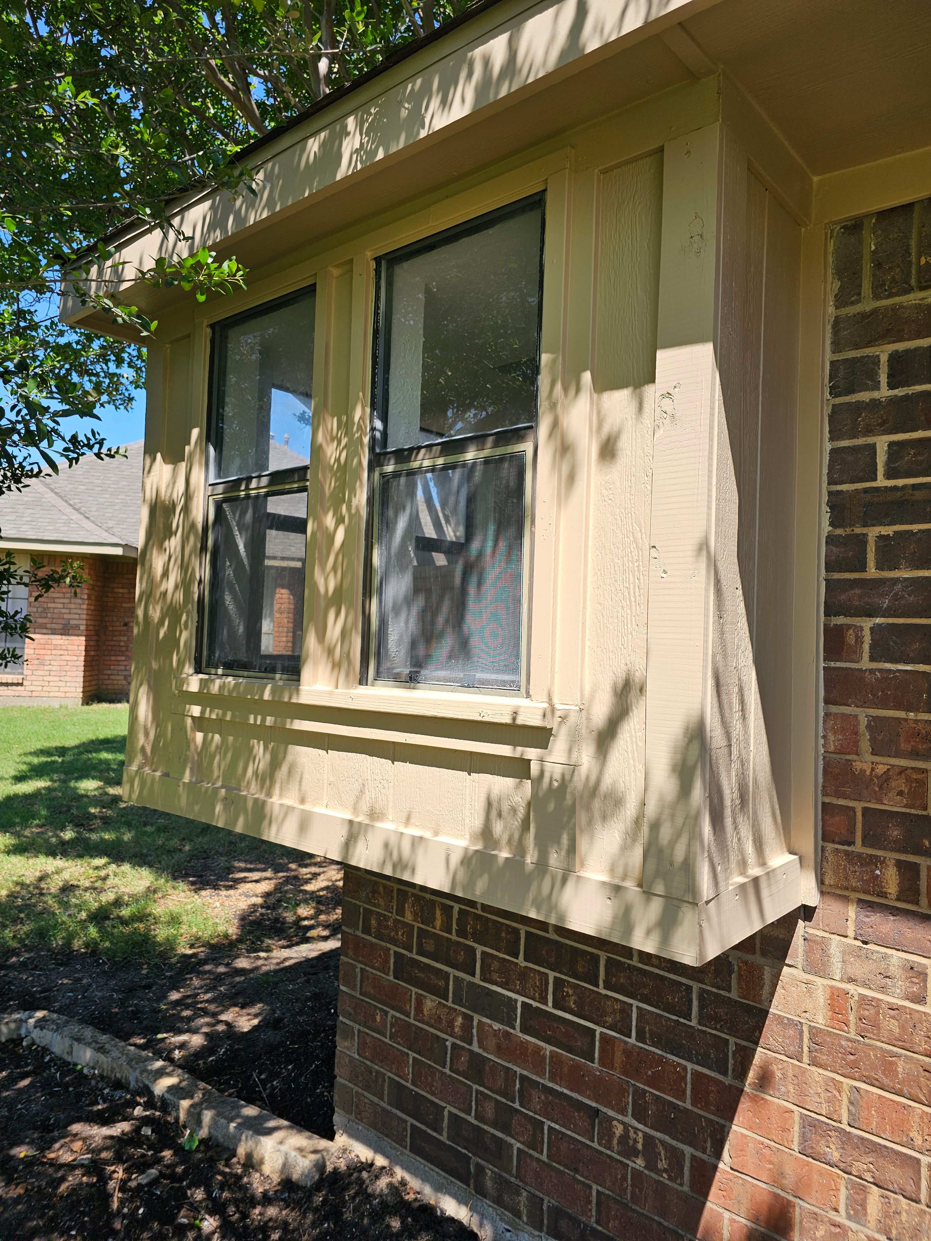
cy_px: 620
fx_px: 825
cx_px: 466
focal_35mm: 23
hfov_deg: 58.9
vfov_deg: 73.9
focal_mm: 6.3
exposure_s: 1/383
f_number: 1.7
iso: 10
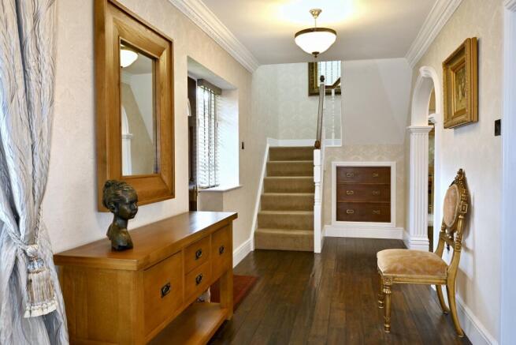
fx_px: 409
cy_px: 172
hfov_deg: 64.5
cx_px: 258
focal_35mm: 28
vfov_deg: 45.7
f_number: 11
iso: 200
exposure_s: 1/4
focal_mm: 19
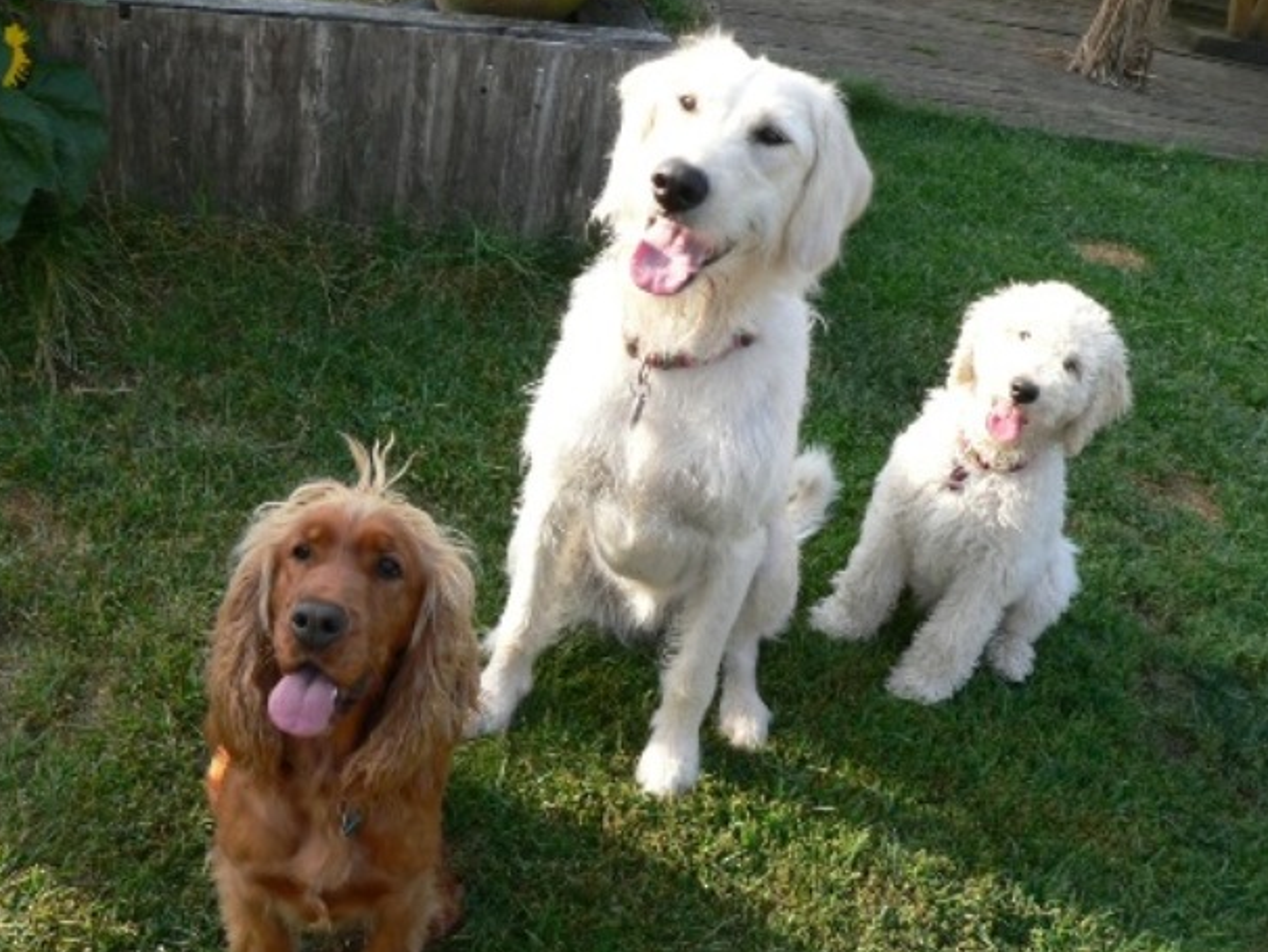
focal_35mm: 38
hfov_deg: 49.0
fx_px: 1393
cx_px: 621
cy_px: 488
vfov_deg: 37.7
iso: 80
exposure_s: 1/100
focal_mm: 6
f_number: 4
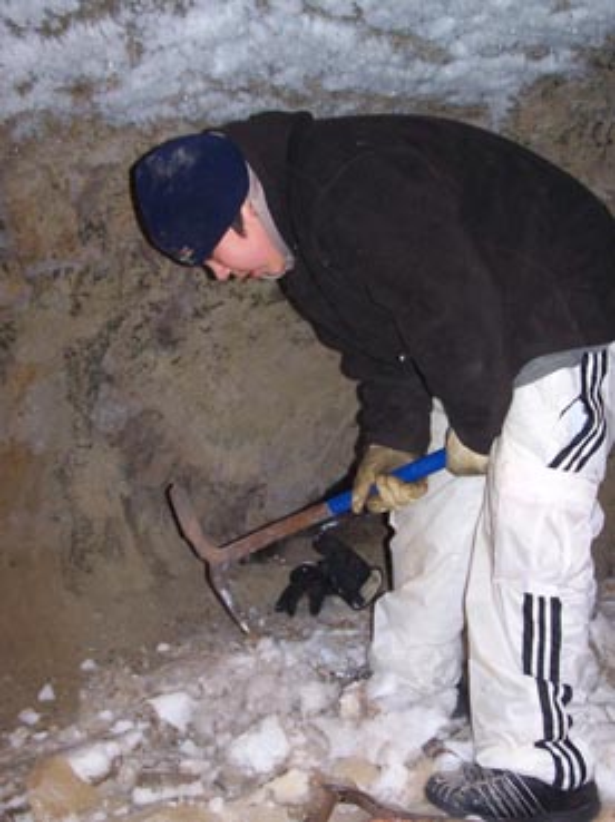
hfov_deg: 30.2
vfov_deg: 39.7
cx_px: 308
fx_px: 1139
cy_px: 411
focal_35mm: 48
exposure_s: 1/60
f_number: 3.2
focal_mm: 8
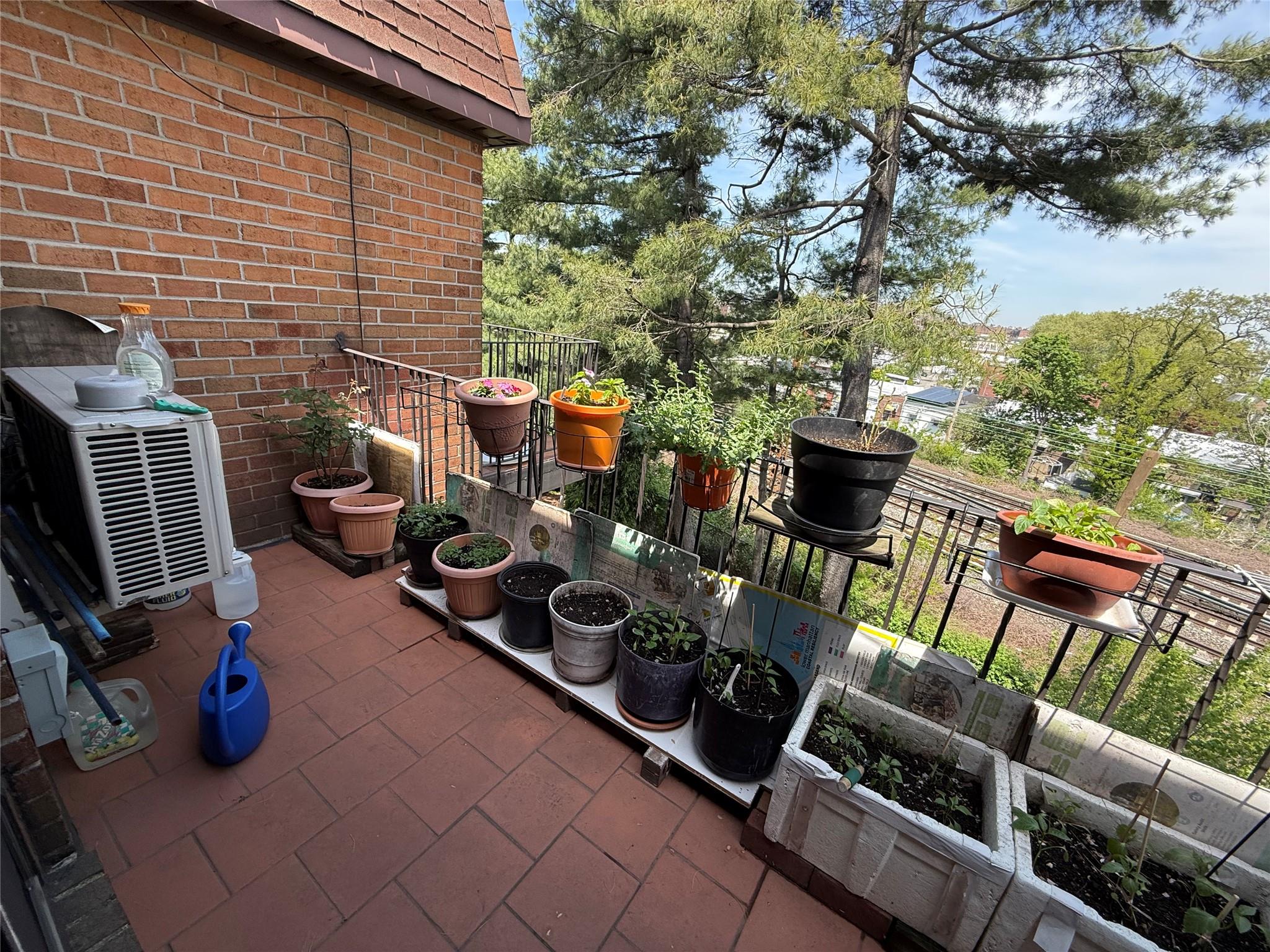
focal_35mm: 14
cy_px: 476
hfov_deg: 102.1
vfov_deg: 85.7
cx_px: 635
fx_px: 514
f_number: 2.2
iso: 64
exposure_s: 1/461
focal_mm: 2.22
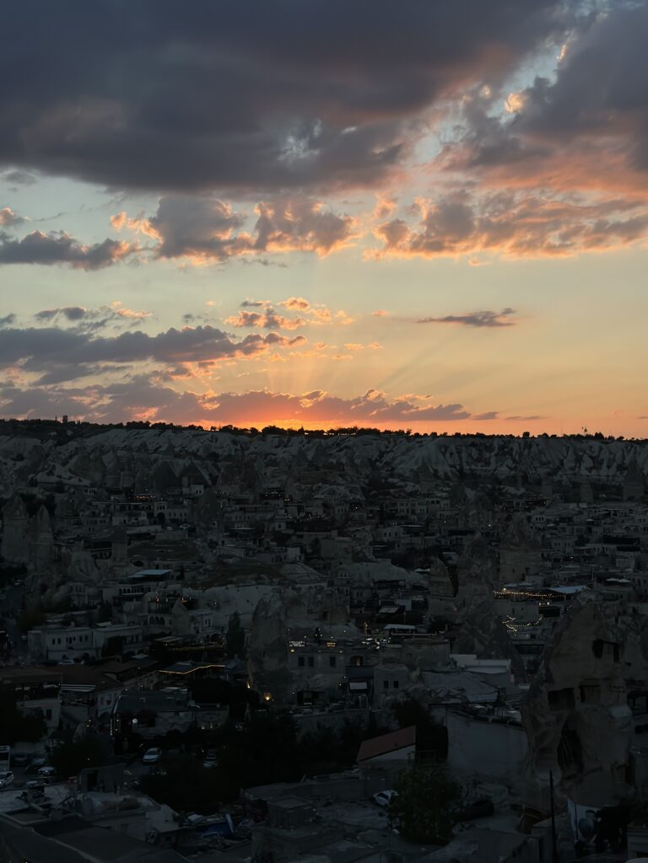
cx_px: 324
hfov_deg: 30.3
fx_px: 1198
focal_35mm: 48
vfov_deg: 39.7
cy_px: 432
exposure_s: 1/3731
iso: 80
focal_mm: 6.86
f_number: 1.78
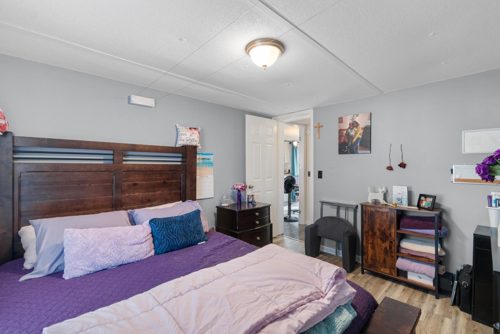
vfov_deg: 77.3
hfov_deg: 100.4
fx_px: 208
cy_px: 167
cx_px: 250
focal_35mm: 15
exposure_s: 1/6
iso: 100
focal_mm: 10
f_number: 4.5
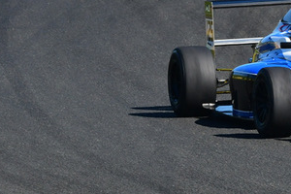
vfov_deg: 1.3
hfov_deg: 2.0
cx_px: 351
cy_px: 11
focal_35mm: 1041
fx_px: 8414
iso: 500
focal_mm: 260
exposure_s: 1/640
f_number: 11
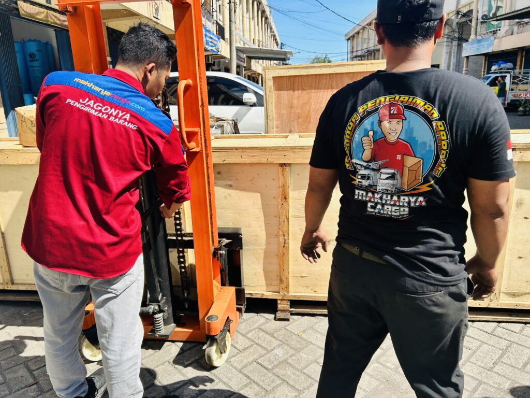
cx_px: 265
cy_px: 199
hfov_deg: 67.3
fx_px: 398
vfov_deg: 53.1
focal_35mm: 26
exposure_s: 1/1838
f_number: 1.5
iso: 50
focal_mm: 5.7
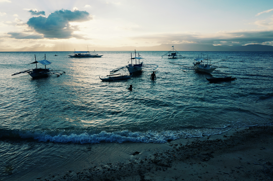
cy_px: 90
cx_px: 136
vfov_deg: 53.0
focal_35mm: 24
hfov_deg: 73.8
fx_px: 182
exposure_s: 1/100
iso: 100
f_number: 13
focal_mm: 16
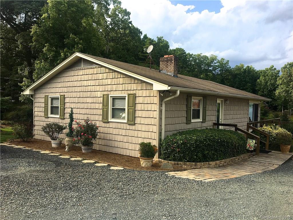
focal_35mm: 29
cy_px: 110
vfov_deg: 48.2
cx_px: 146
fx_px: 245
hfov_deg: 61.7
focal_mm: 4.15
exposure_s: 1/437
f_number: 2.2
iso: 25
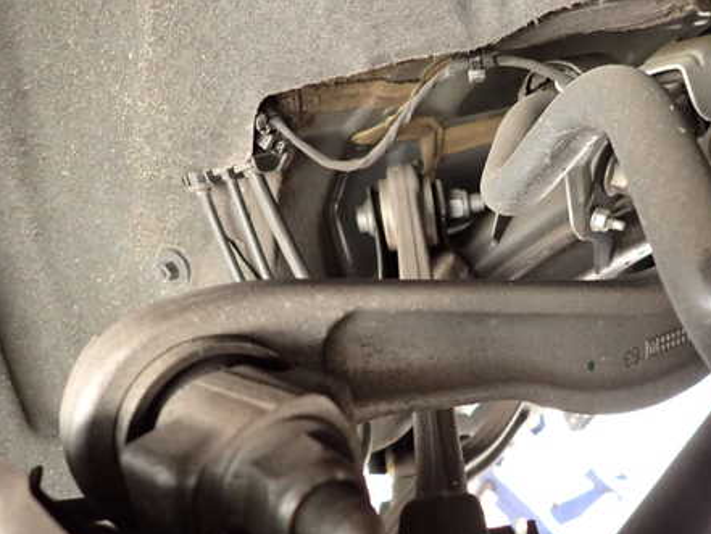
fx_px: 699
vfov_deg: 41.7
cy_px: 310
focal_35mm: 34
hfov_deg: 53.0
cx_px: 469
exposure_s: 1/125
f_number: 2
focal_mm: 4.5
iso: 500
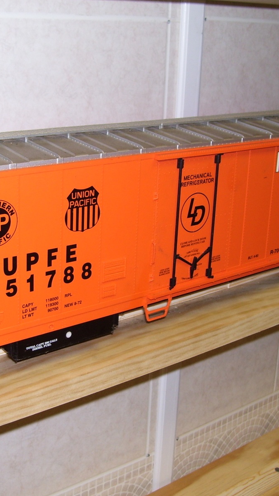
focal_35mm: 54
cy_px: 248
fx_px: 710
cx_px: 85
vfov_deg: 38.5
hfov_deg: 22.1
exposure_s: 1/60
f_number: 2.7
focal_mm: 6
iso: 80
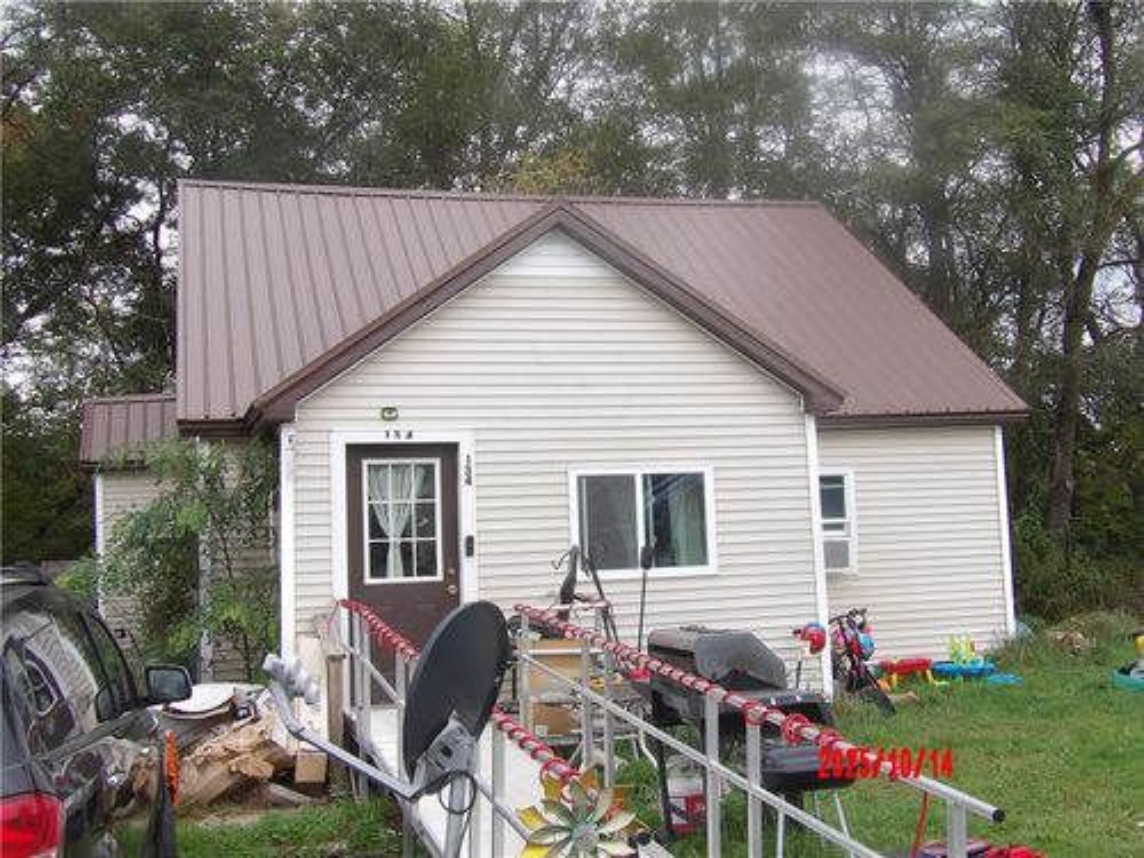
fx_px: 1289
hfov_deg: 47.9
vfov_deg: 36.8
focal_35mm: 39
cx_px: 572
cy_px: 429
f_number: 3.7
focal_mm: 7
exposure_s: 1/97
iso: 100
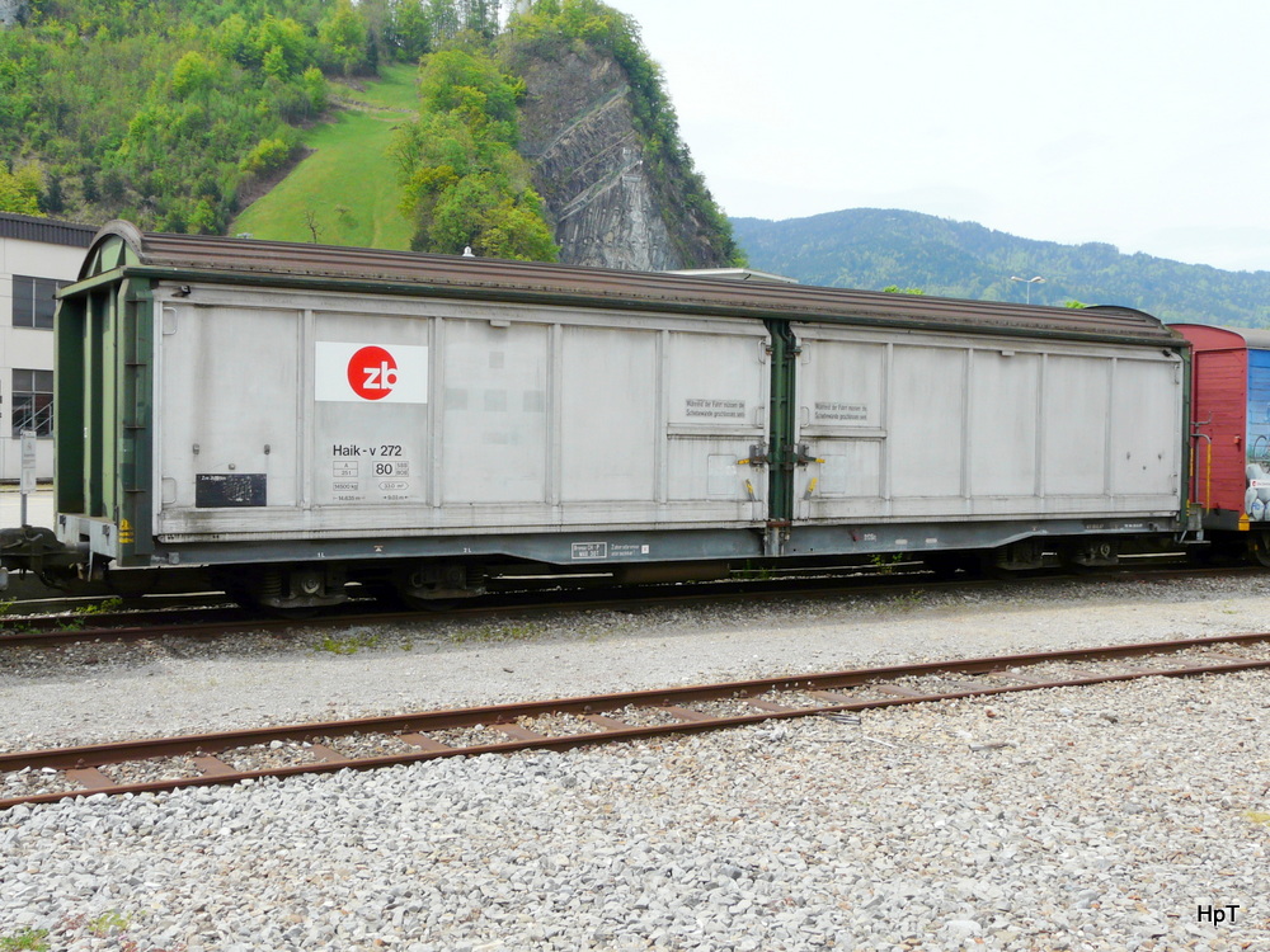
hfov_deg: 46.8
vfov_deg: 36.0
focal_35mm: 40
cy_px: 476
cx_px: 635
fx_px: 1468
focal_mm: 6.5
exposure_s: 1/400
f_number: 5
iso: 100
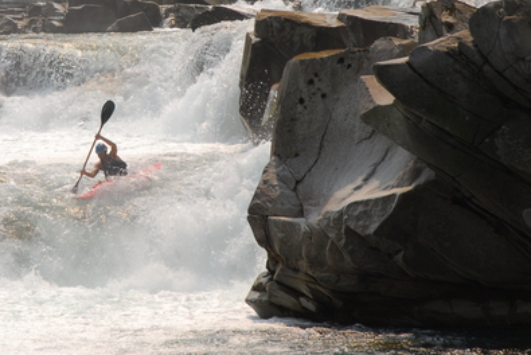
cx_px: 126
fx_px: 5019
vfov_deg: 4.0
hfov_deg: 6.1
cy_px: 10
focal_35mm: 340
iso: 200
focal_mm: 112
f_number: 6.3
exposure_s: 1/640
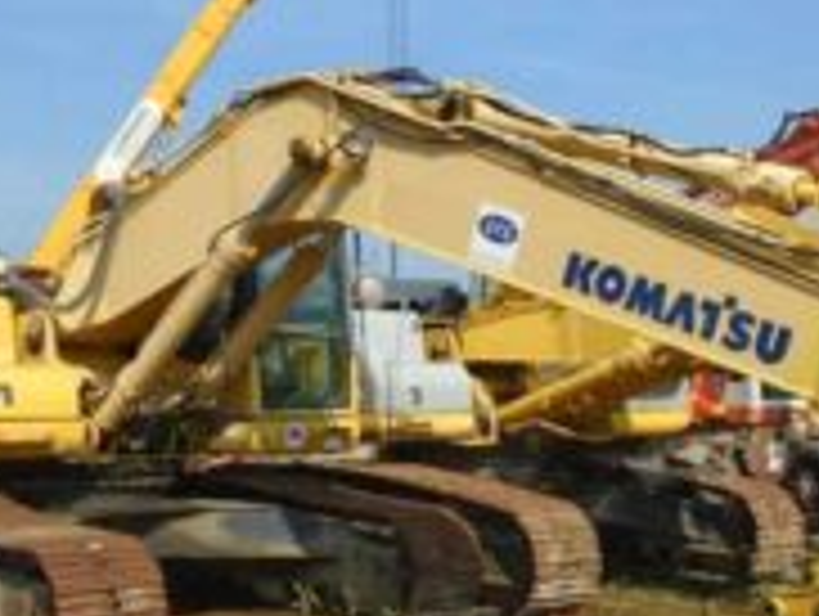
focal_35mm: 57
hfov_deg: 33.3
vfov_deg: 25.6
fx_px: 1350
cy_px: 418
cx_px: 576
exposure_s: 1/250
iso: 100
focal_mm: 4.6
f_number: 8
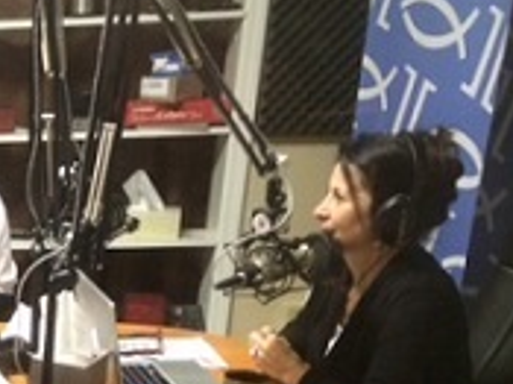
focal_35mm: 79
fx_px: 1170
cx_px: -157
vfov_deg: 17.7
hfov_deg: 22.2
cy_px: 460
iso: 320
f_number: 2.2
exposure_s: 1/30
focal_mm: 4.12
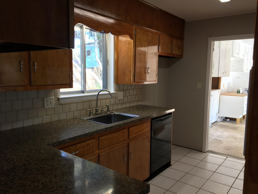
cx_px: 129
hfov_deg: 61.7
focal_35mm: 29
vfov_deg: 48.2
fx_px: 216
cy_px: 97
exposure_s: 1/60
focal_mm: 4.15
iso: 25
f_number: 2.2
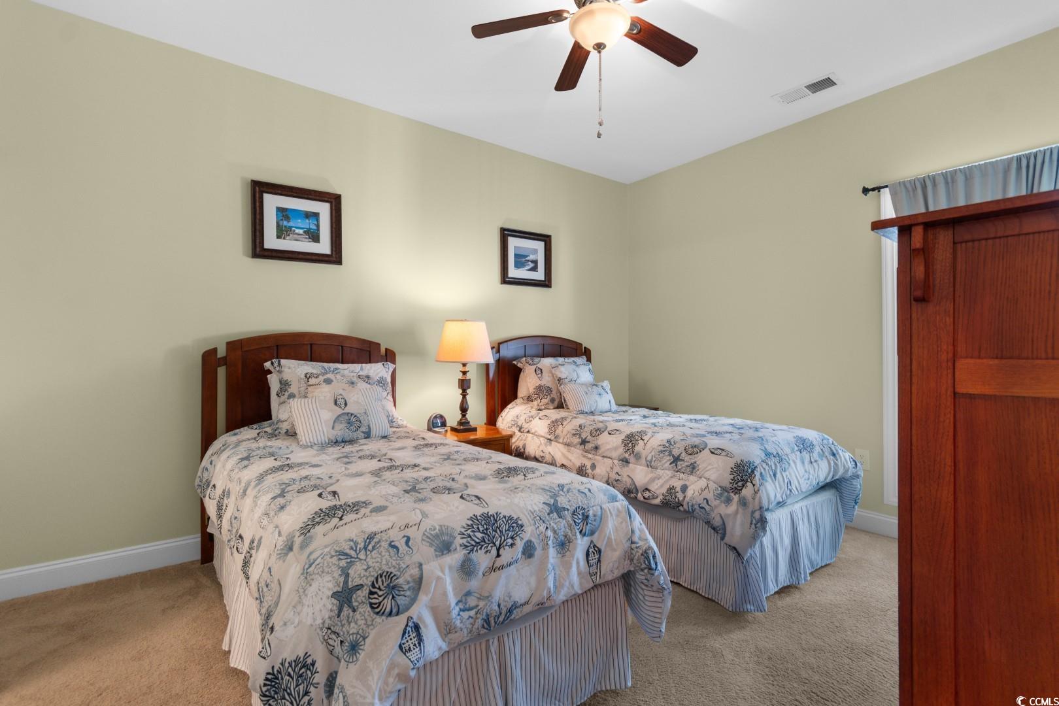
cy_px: 353
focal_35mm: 15
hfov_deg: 100.4
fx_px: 441
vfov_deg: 77.3
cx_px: 530
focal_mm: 10
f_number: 4.5
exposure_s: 1/1.25
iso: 100
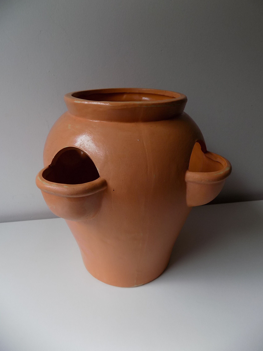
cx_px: 132
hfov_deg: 58.9
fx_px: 233
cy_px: 176
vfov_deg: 73.9
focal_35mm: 23
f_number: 3.1
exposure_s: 1/40
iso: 80
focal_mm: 4
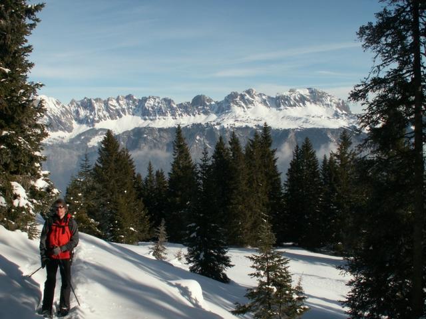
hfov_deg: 52.6
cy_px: 160
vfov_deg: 40.7
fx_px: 431
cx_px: 213
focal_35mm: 35
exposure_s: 1/250
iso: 50
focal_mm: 5.86
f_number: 7.1
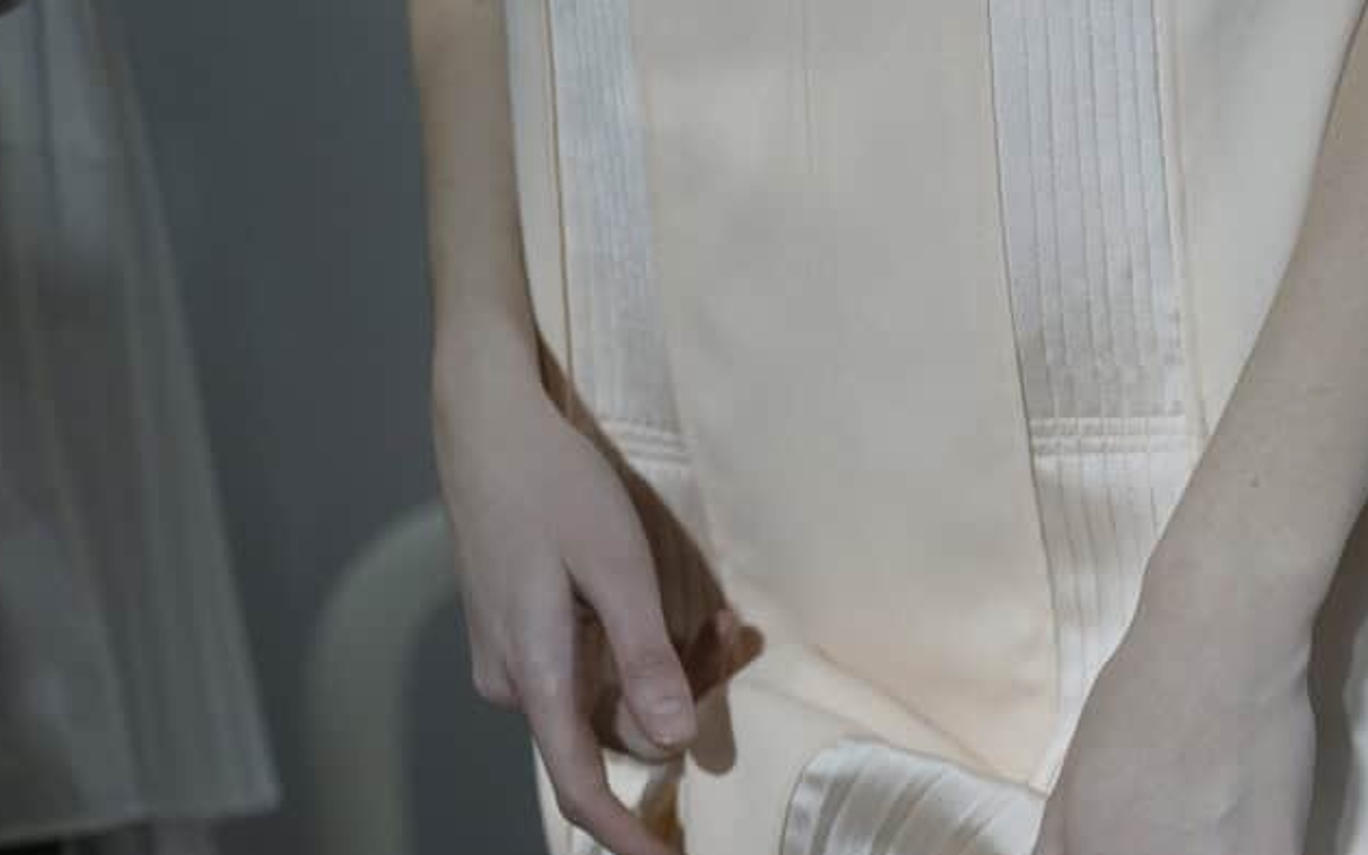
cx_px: 872
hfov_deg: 34.9
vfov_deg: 22.0
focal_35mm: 58
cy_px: 723
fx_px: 2162
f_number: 1.4
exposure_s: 1/1000
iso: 500
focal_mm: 35
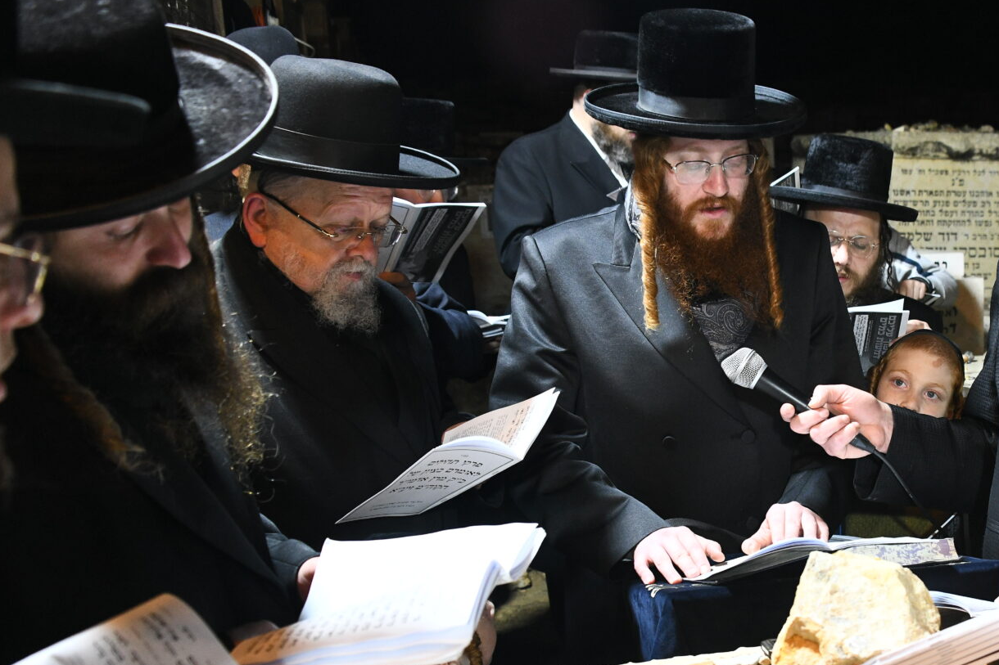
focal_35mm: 47
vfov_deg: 28.5
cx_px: 780
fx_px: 1304
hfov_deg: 40.4
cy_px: 424
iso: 2000
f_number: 5
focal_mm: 28
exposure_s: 1/80
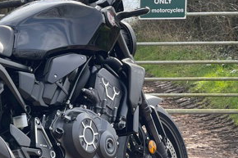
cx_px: 1
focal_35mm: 147
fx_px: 971
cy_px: 135
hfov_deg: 13.8
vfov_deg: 9.3
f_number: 2.2
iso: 20
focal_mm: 7.5
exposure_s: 1/312
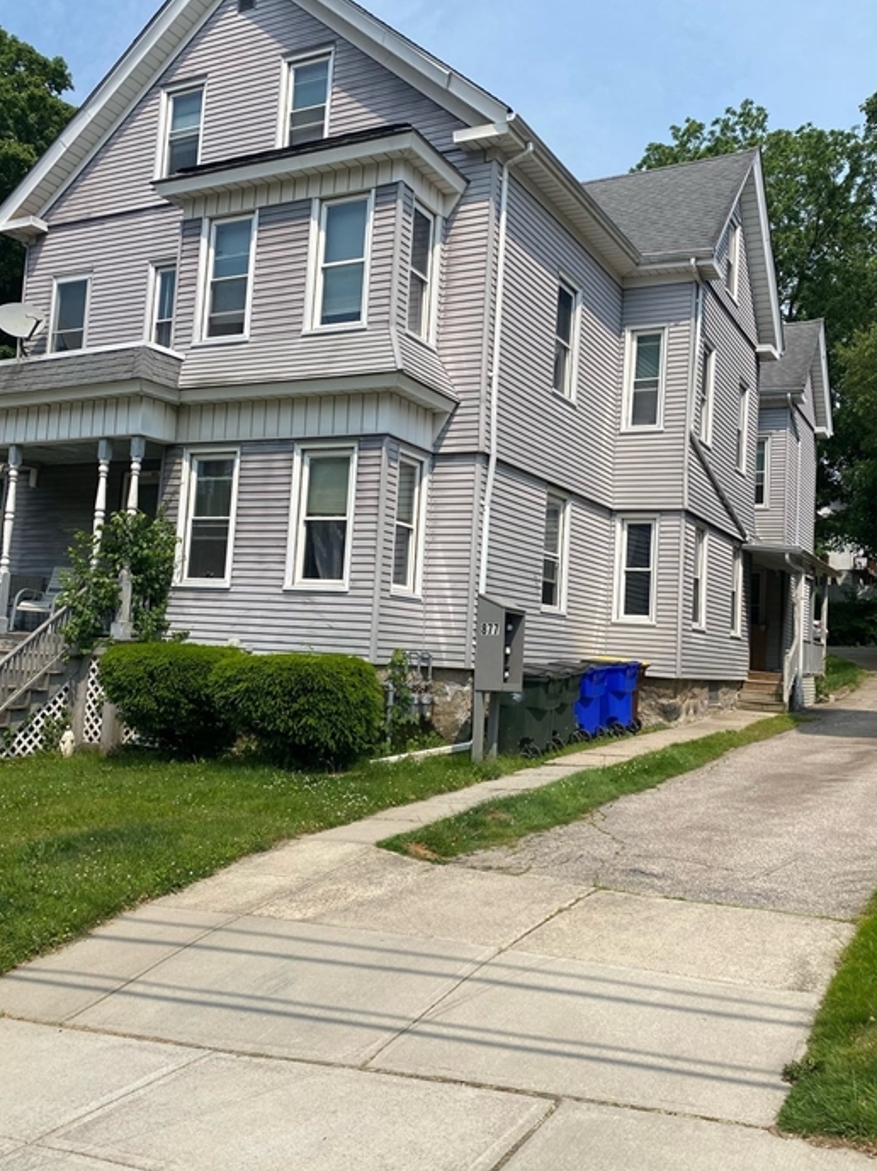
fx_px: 981
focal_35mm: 29
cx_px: 474
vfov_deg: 61.7
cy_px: 574
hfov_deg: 48.1
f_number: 1.8
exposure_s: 1/3610
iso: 32
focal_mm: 4.25
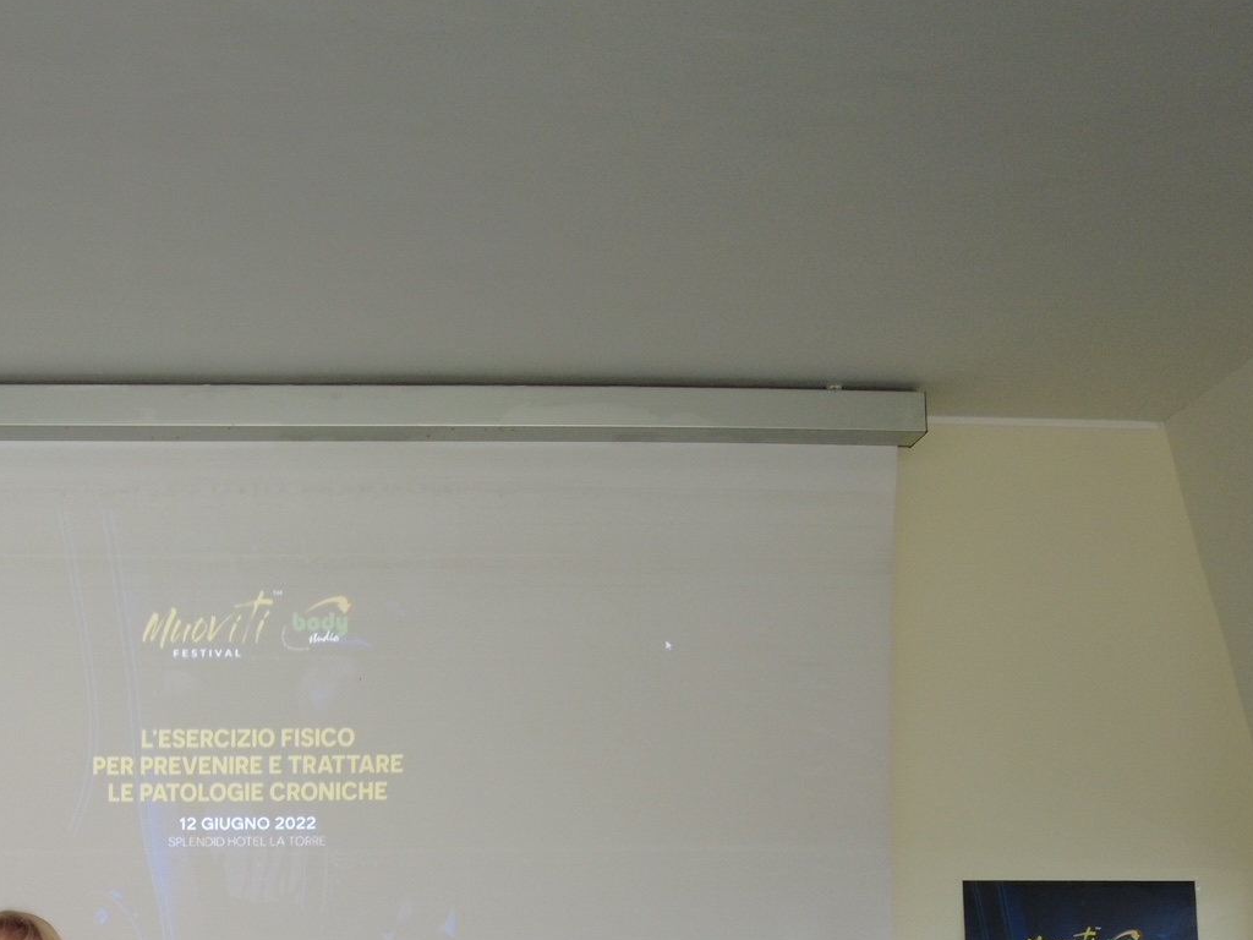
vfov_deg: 29.6
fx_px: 1629
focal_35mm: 45
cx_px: 191
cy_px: 984
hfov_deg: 39.8
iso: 200
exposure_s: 1/15
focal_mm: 4.4
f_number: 1.8
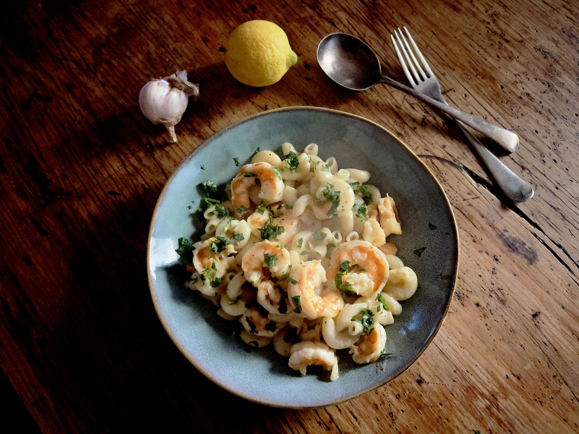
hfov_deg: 67.3
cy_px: 217
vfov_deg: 53.1
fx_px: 435
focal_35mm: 26
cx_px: 290
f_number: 1.5
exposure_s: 1/5
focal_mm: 5.7
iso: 1000
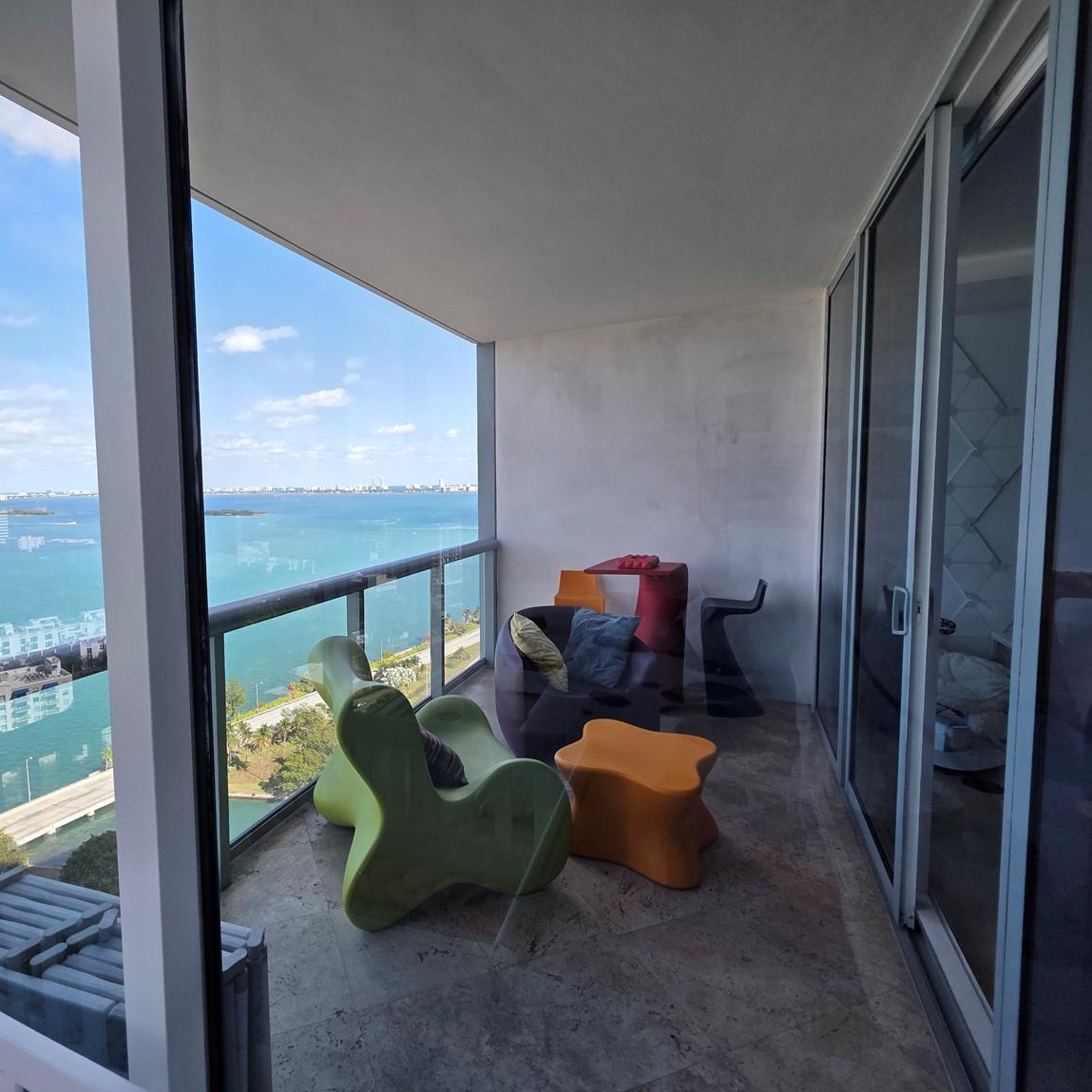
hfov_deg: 85.7
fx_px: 571
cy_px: 524
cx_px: 410
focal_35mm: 16
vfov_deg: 87.4
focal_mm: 2.2
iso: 40
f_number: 1.9
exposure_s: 1/603
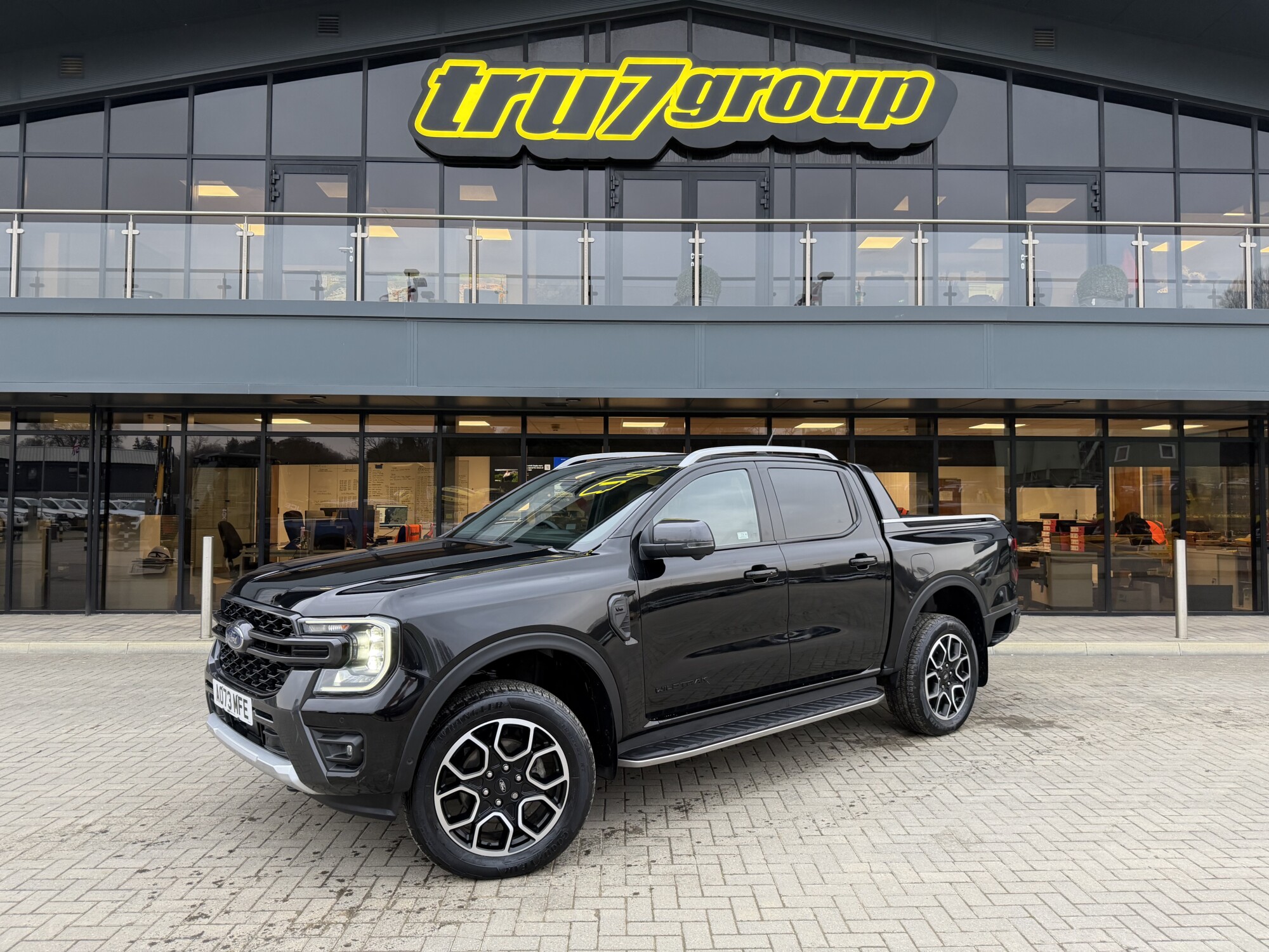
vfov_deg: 56.8
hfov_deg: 71.6
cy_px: 476
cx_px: 634
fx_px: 880
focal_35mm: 24
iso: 200
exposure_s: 1/94
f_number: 1.78
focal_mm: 6.76
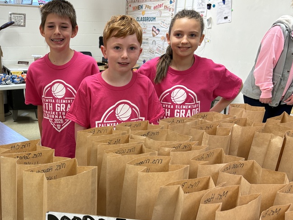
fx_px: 347
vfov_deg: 34.8
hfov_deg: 44.2
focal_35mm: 41
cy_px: 149
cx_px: 72
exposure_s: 1/60
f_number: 1.6
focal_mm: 5.96
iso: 100
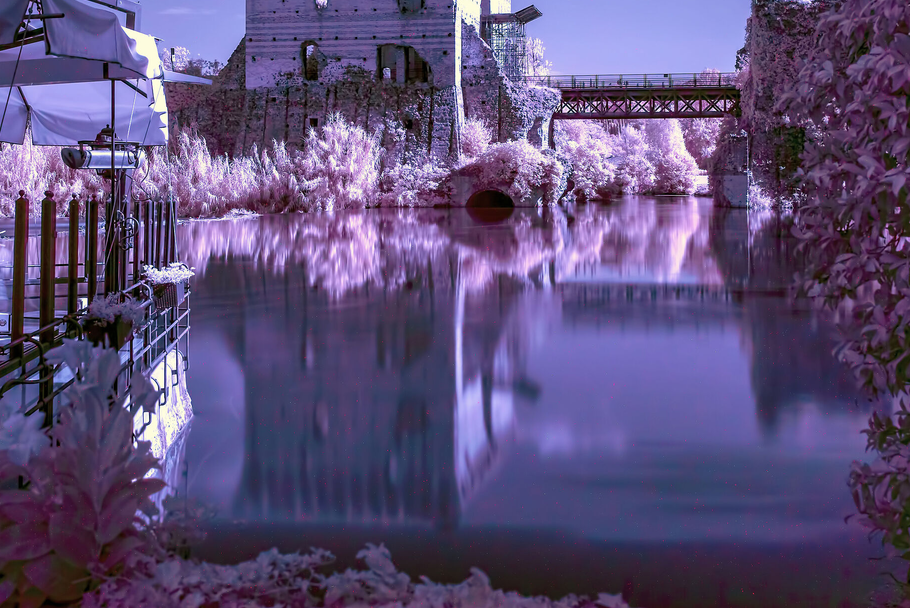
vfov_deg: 26.9
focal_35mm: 50
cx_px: 412
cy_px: 209
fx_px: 1264
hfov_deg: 39.5
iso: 100
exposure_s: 25
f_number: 10
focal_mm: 38
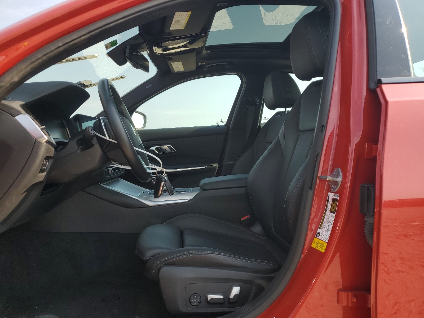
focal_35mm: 26
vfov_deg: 53.1
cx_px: 212
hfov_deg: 67.3
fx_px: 318
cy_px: 159
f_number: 1.5
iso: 50
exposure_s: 1/1250
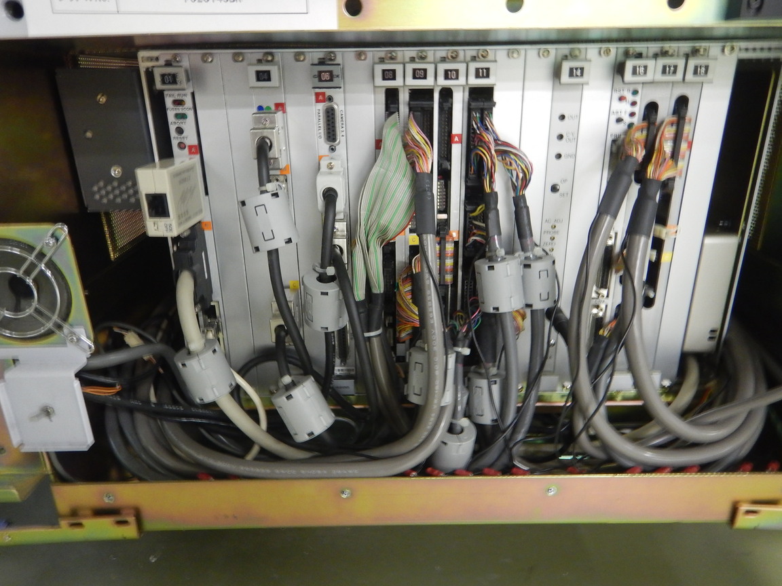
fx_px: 542
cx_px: 391
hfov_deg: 71.6
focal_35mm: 24
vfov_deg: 56.8
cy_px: 293
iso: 400
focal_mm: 4.3
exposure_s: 1/8
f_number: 2.8
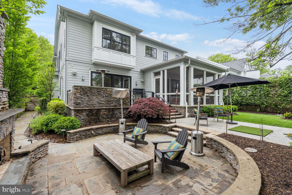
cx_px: 146
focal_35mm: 16
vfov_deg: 72.1
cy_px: 98
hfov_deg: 95.0
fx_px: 134
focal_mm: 16.5
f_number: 8
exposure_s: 1/125
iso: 400
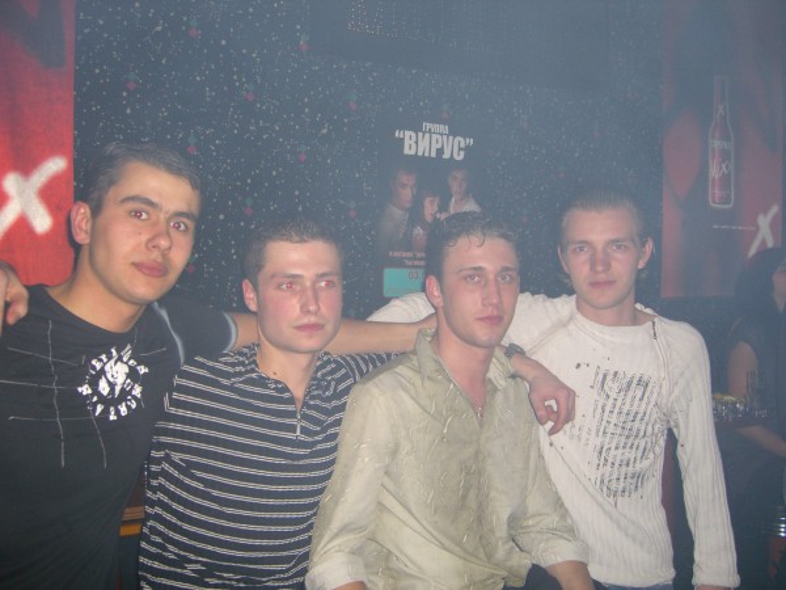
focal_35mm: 38
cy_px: 295
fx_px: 863
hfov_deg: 49.0
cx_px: 393
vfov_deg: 37.7
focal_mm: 7.9
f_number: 2.8
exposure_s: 1/60
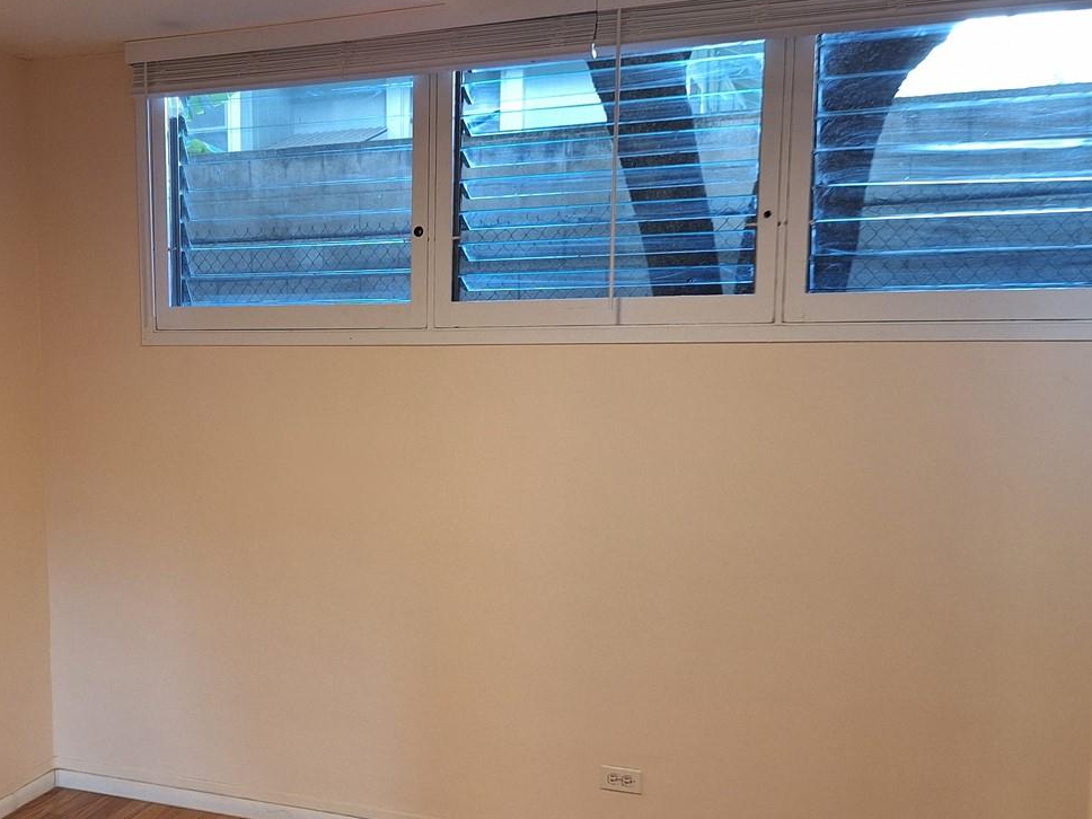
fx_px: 1199
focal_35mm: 38
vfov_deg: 37.6
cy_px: 467
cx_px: 305
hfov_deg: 47.6
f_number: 1.8
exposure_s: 1/40
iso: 125
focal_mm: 5.54
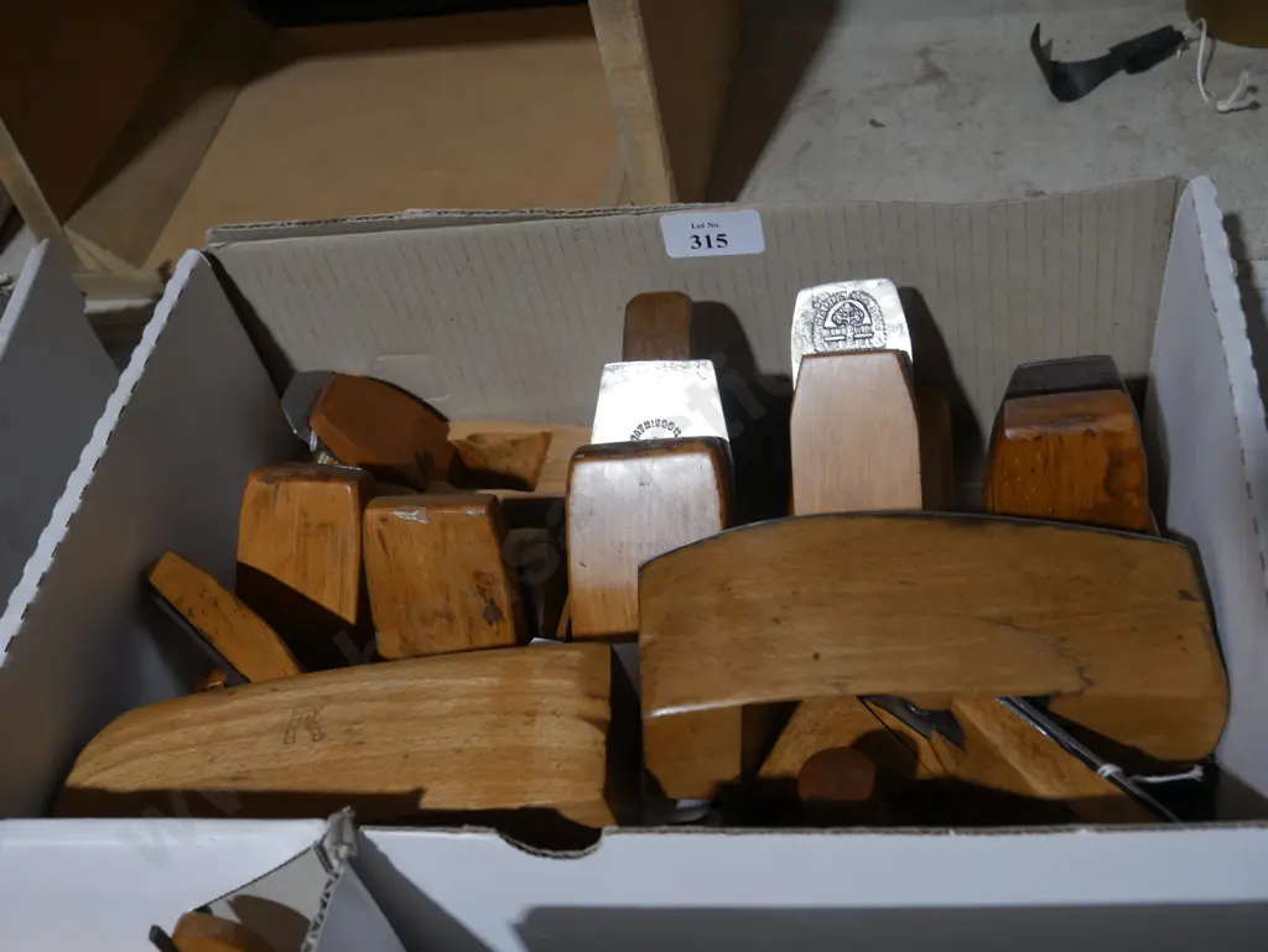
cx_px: 634
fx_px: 1539
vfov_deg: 34.4
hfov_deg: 44.8
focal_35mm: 42
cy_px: 476
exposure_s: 1/60
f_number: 4.6
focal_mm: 21
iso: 500
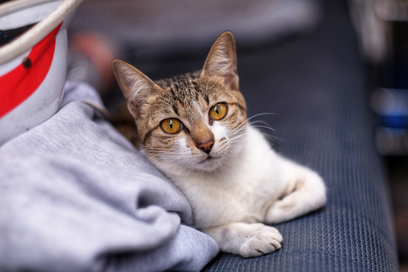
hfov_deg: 24.2
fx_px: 952
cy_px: 136
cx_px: 204
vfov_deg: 16.3
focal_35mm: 84
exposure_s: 1/500
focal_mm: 56
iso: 200
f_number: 1.2
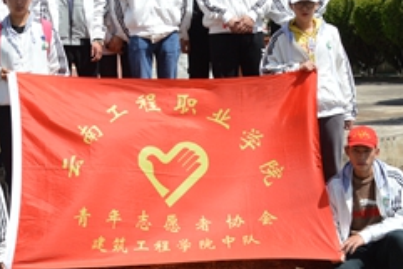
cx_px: 18
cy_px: 14
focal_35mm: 82
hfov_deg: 23.9
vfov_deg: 16.4
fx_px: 918
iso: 100
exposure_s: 1/320
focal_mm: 22
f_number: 8
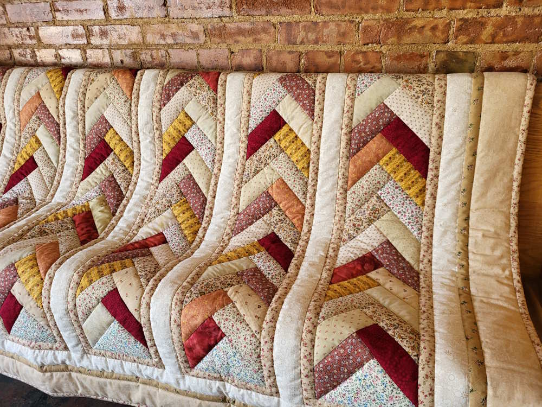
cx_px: 271
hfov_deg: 67.3
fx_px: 407
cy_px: 204
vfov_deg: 53.1
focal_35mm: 26
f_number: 1.8
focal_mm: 5.4
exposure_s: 1/120
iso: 200
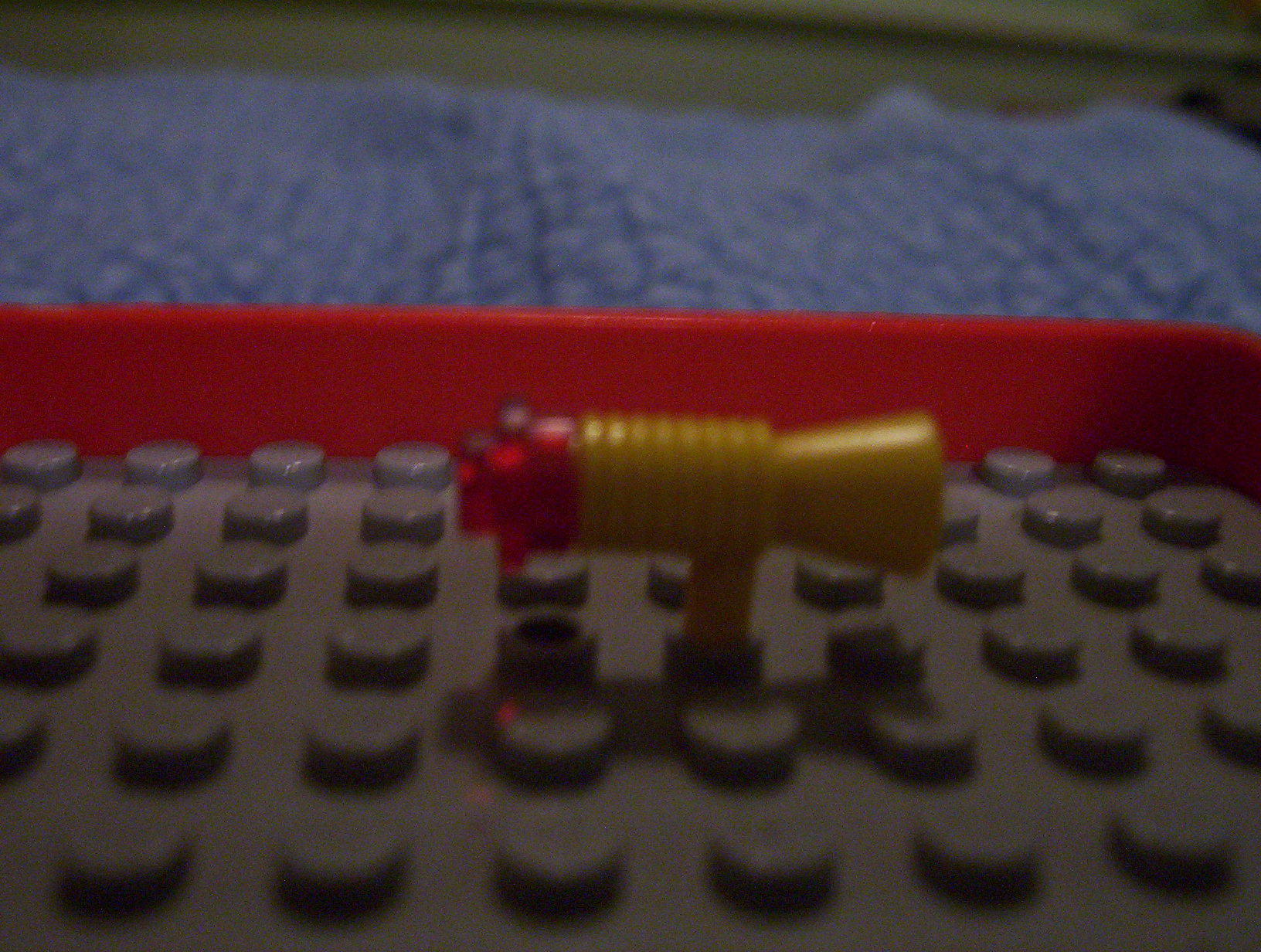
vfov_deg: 33.7
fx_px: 1570
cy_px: 476
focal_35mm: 43
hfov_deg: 43.8
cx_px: 630
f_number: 2.73
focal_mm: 5.77
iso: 200
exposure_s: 1/8
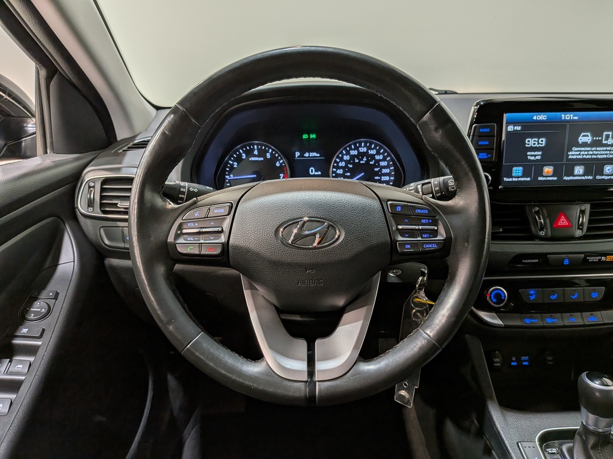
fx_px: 425
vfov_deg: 56.8
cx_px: 306
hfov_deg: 71.6
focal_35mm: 24
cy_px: 230
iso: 30
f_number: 1.7
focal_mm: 4.53
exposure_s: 1/143
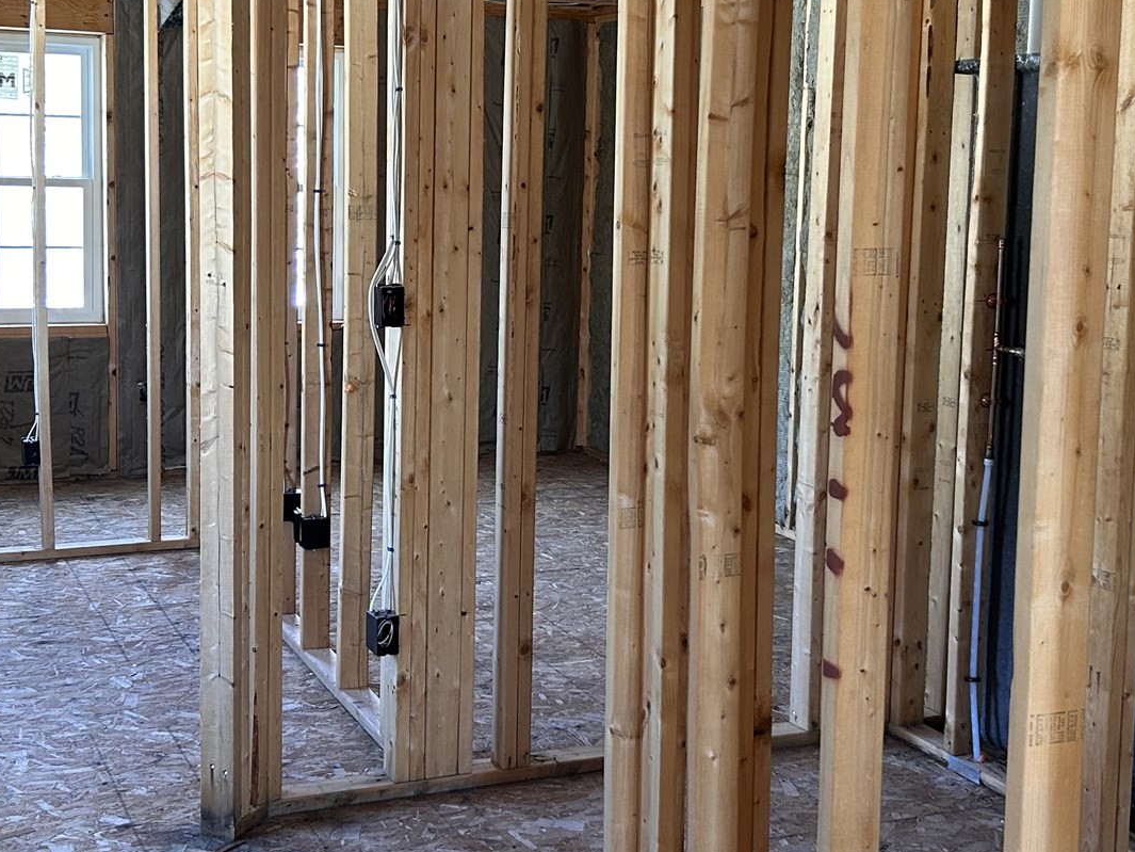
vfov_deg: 29.0
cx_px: 498
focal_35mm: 50
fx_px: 1640
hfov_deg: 38.1
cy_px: 329
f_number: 1.5
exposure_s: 1/76
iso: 125
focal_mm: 5.7
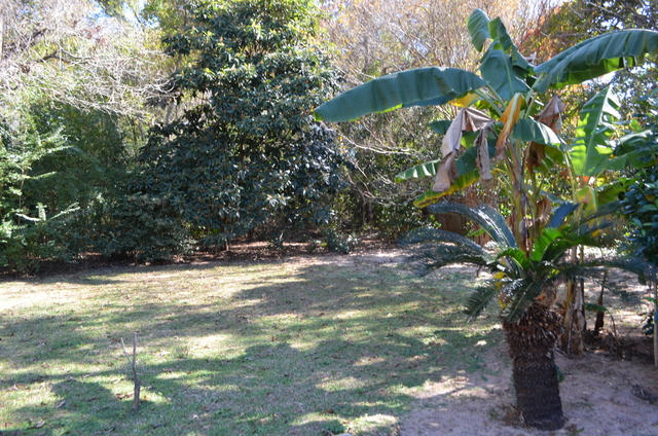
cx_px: 329
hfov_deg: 67.5
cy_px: 218
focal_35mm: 27
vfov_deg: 47.7
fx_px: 493
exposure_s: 1/125
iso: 360
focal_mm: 18
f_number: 5.6
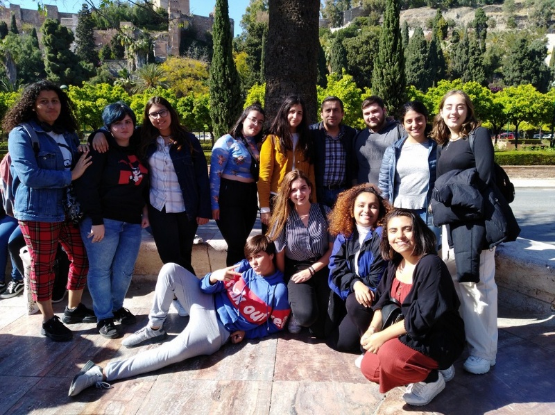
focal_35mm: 26
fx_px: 416
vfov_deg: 53.0
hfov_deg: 67.4
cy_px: 208
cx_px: 278
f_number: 2.2
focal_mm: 3.83
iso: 100
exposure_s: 1/404
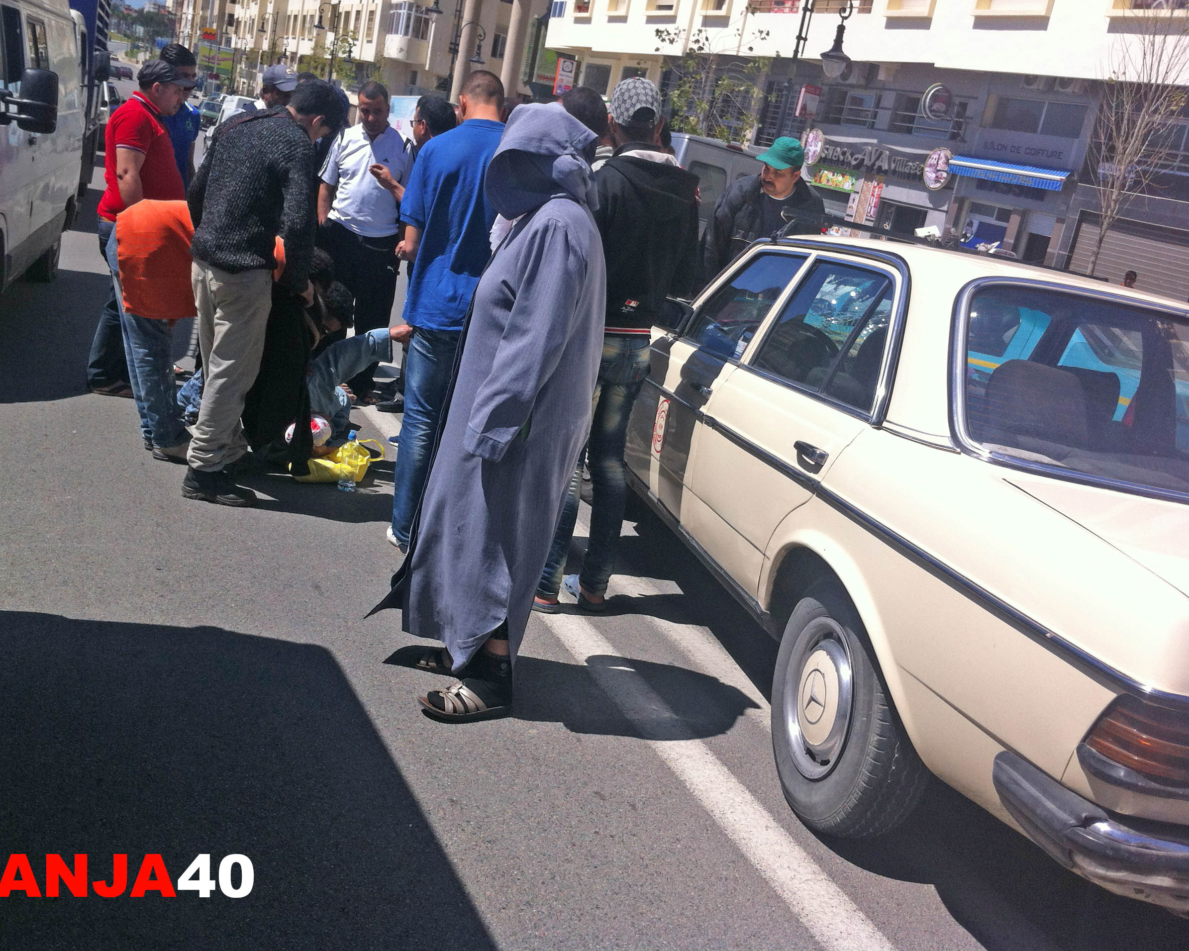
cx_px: 546
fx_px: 1302
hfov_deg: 49.0
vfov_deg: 40.1
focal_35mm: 37
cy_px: 471
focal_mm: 3.85
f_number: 2.8
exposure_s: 1/1588
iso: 80
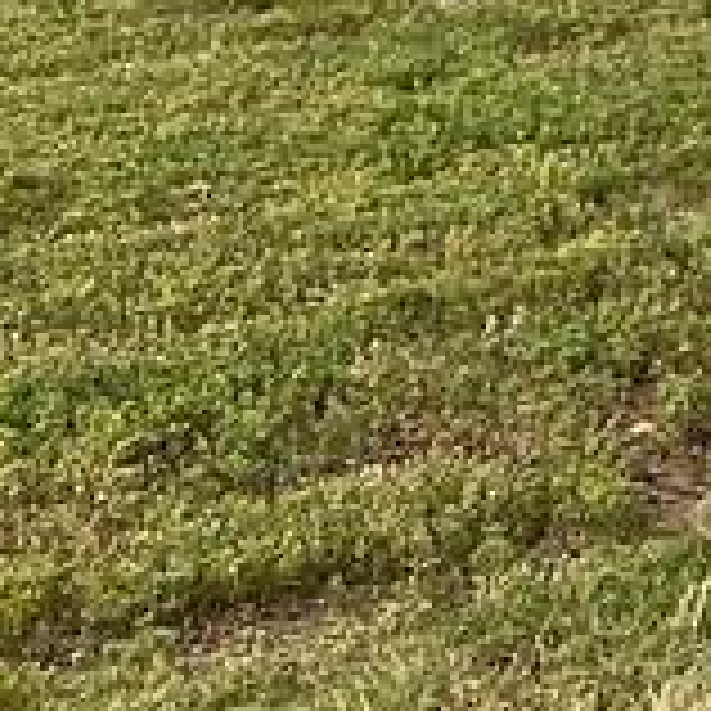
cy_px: -1058
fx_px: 4322
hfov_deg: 7.6
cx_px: 2462
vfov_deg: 8.5
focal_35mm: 186
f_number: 1.5
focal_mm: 5.7
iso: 50
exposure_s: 1/621
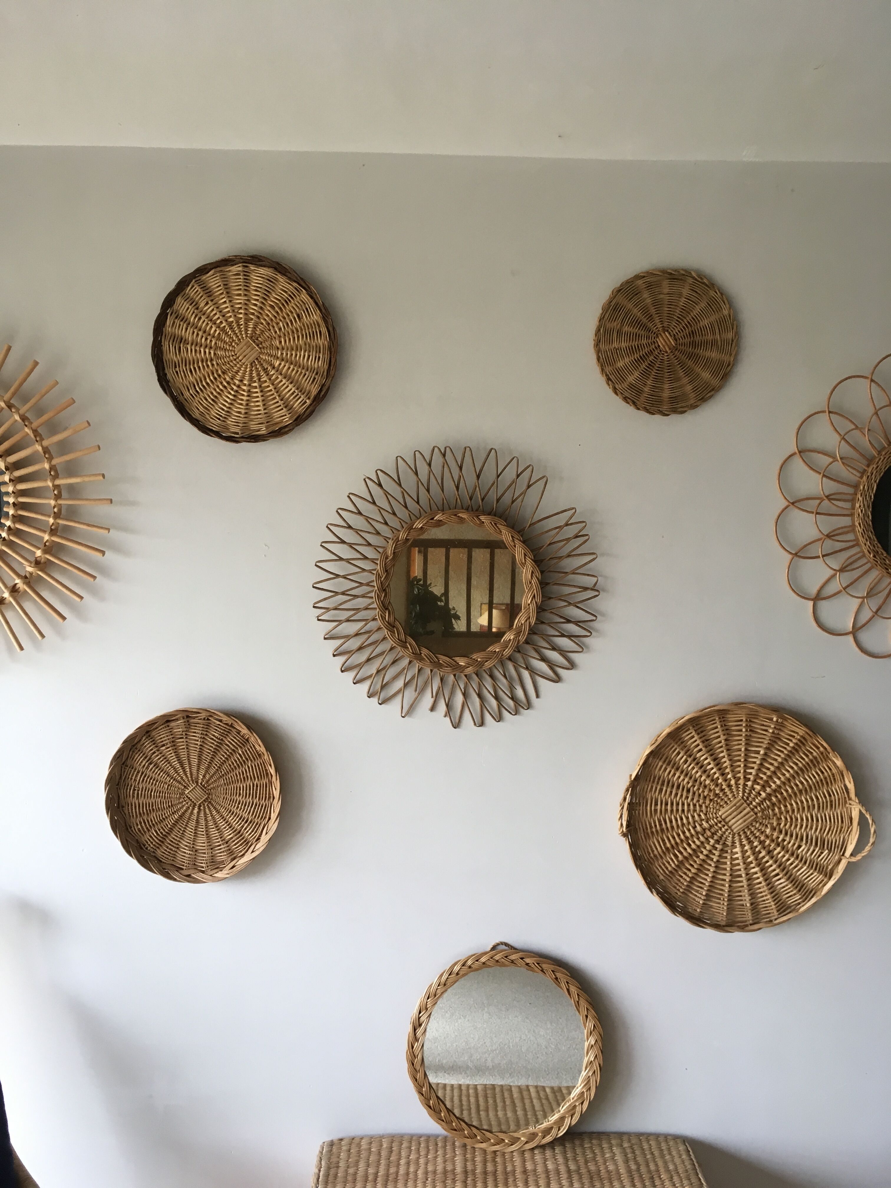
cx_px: 446
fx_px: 995
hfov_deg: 48.2
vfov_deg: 61.7
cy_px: 594
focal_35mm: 29
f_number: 2.2
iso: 64
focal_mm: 4.15
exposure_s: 1/33
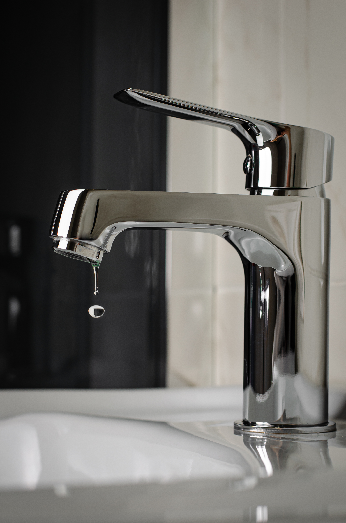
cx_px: 173
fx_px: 1086
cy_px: 262
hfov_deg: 18.1
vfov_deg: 27.0
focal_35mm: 75
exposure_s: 1/100
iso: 100
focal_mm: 50
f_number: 5
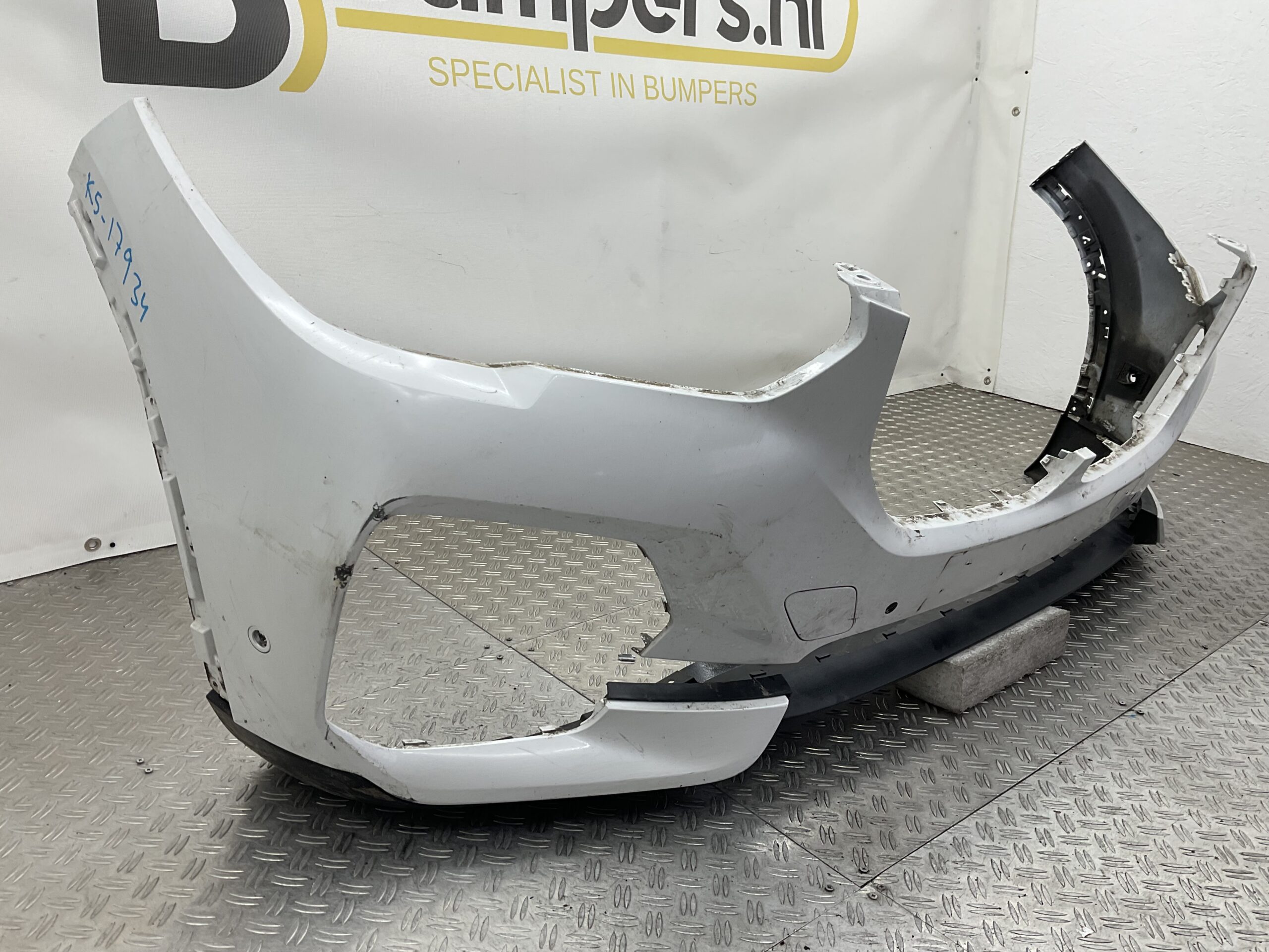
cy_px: 476
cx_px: 634
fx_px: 1063
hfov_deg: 61.7
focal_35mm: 29
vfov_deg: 48.2
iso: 25
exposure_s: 1/120
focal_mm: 3
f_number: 1.8
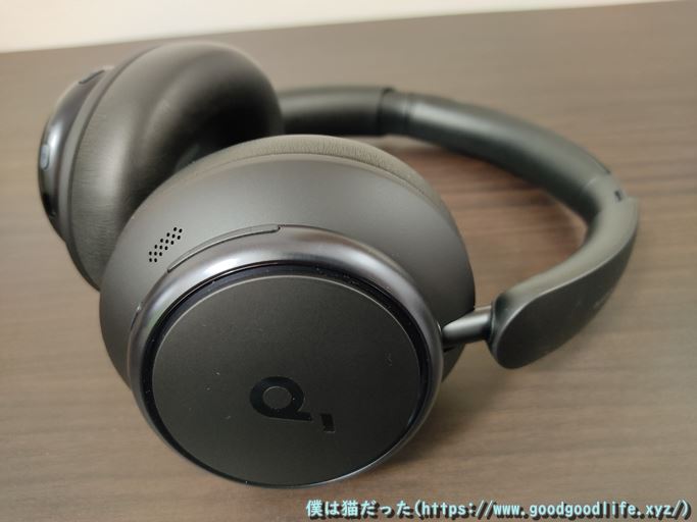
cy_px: 261
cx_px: 348
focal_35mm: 26
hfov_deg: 67.3
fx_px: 523
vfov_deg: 53.0
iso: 600
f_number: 1.79
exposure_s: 1/25
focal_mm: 4.74
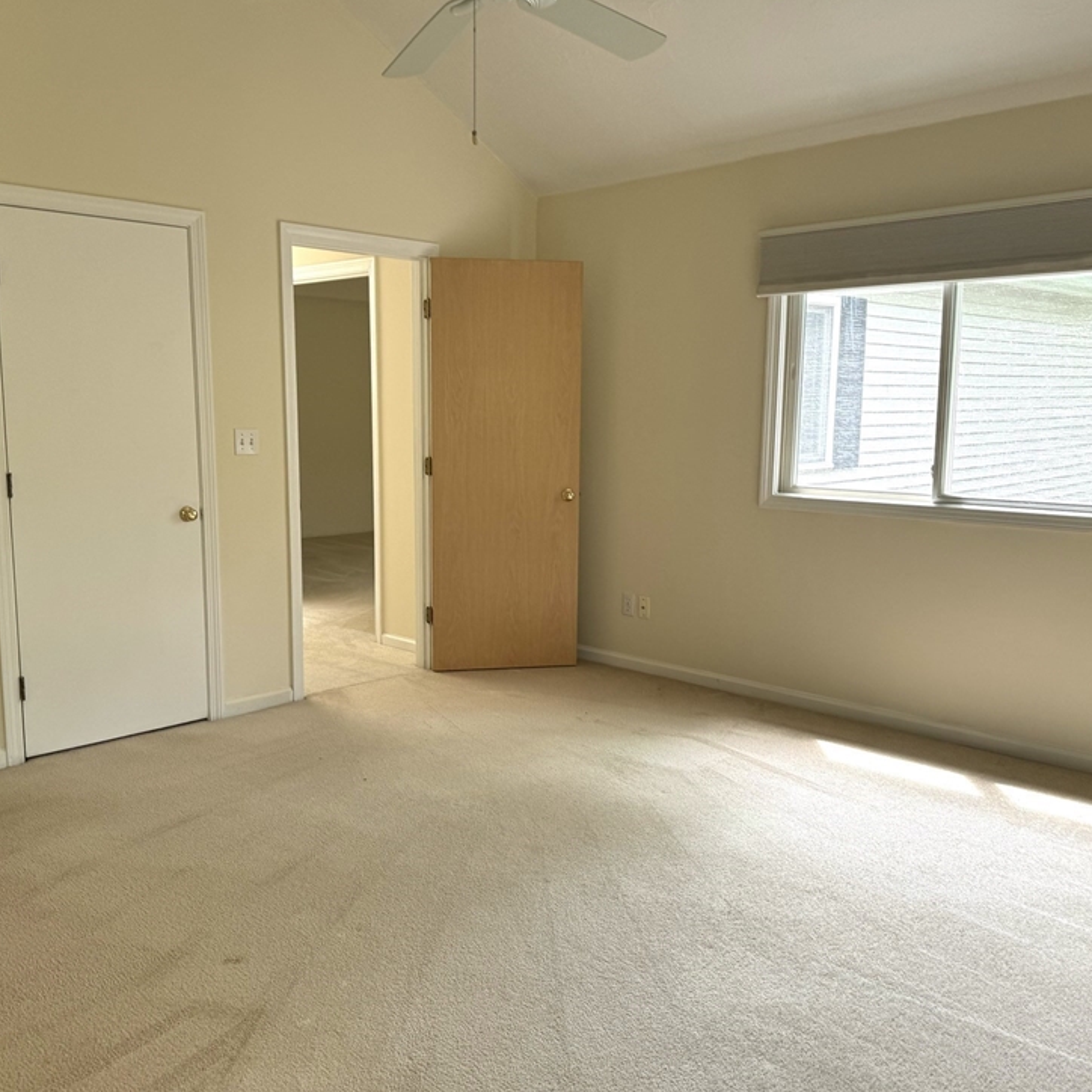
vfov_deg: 54.0
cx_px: 495
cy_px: 573
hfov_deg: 54.0
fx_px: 1071
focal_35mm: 30
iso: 80
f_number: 1.78
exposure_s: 1/121
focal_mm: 6.76
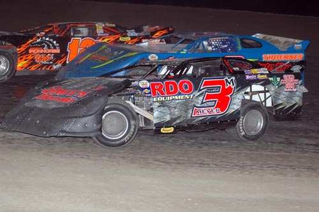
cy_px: 106
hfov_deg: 19.5
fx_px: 929
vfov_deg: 13.0
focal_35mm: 105
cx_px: 160
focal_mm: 70
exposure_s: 1/500
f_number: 2.8
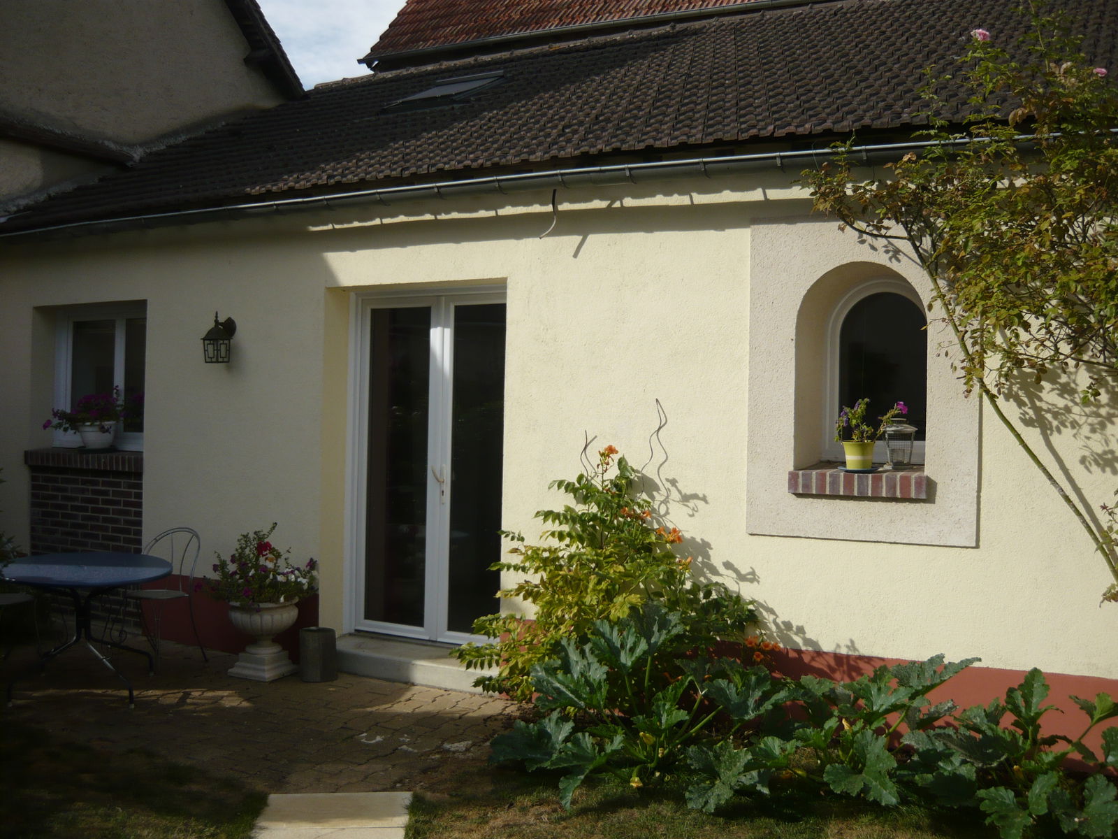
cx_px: 559
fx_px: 1066
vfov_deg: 42.9
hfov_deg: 55.4
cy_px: 420
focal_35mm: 33
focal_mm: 5.5
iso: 100
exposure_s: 1/200
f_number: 8
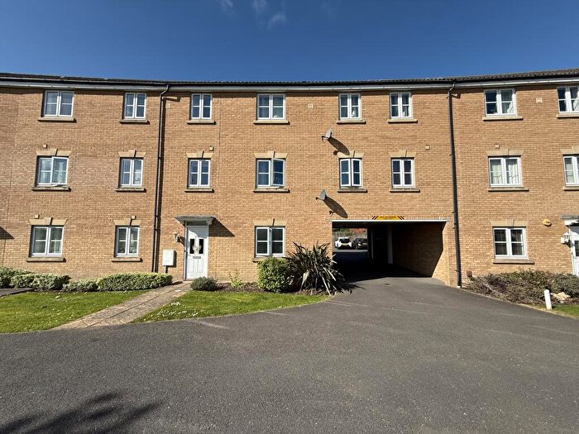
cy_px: 217
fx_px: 234
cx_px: 290
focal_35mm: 14
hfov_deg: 102.1
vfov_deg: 85.7
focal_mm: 2.22
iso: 50
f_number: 2.2
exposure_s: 1/2092
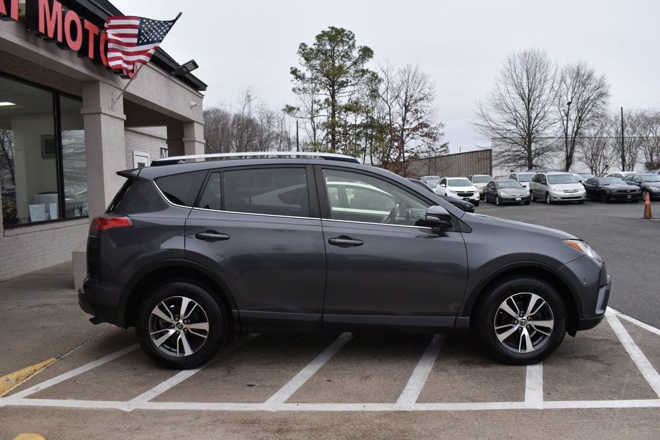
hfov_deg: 61.9
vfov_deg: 43.6
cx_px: 330
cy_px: 220
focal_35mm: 30
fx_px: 550
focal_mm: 20
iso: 320
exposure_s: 1/250
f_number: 8
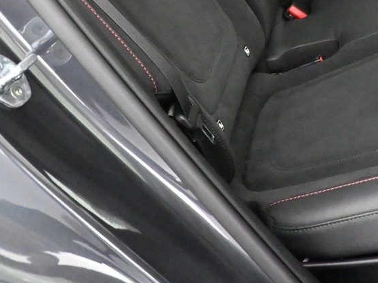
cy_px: -77
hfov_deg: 27.0
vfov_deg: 20.2
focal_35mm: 67
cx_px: 398
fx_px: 731
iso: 12800
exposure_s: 1/50
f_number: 3.5
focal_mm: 16
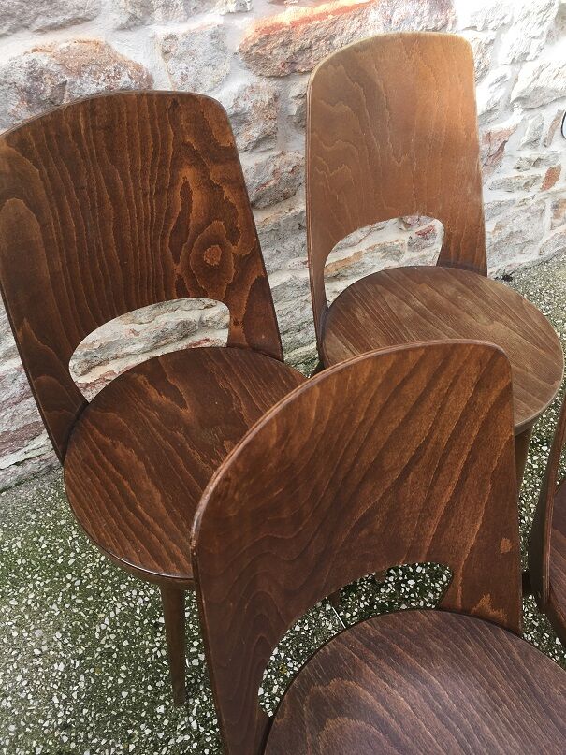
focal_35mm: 29
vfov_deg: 61.7
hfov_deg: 48.2
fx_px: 632
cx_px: 283
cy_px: 378
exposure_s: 1/248
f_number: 2.2
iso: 25
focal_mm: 4.15
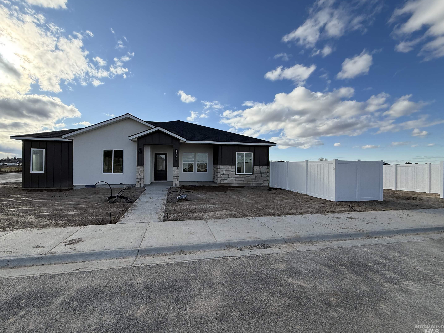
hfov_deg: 98.1
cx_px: 213
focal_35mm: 15
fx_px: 192
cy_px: 165
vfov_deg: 81.7
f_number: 2.2
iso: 50
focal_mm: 2.22
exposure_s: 1/2092
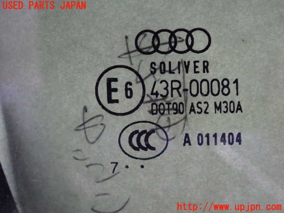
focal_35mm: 100
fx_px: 820
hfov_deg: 19.6
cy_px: 106
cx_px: 142
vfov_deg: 14.8
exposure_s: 1/25
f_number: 4.9
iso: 1000
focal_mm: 18
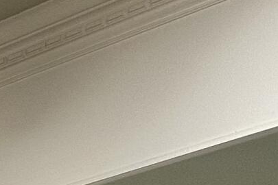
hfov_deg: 9.5
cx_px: -448
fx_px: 1428
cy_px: 636
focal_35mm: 185
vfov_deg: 6.5
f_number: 1.78
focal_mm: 6.86
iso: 160
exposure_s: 1/60
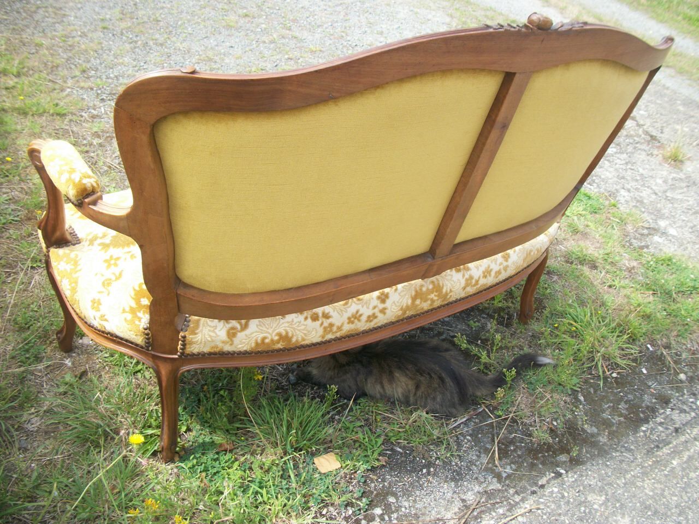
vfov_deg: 44.2
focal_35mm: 32
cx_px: 350
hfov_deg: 56.8
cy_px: 262
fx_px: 646
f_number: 8.8
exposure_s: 1/50
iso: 80
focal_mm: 5.7
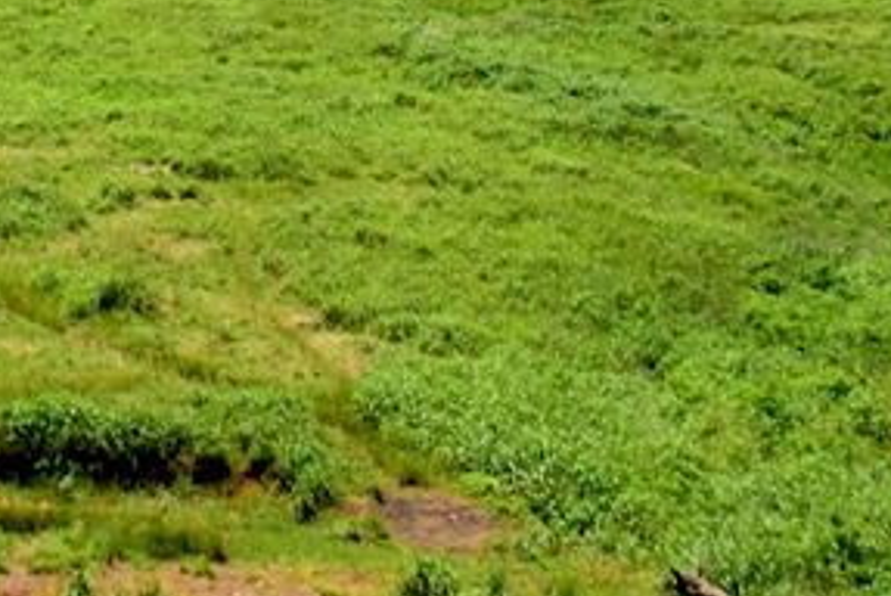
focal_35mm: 94
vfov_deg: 13.4
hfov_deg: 20.4
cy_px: -405
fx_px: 2329
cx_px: -155
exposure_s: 1/4000
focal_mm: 18
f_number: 4.5
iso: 800
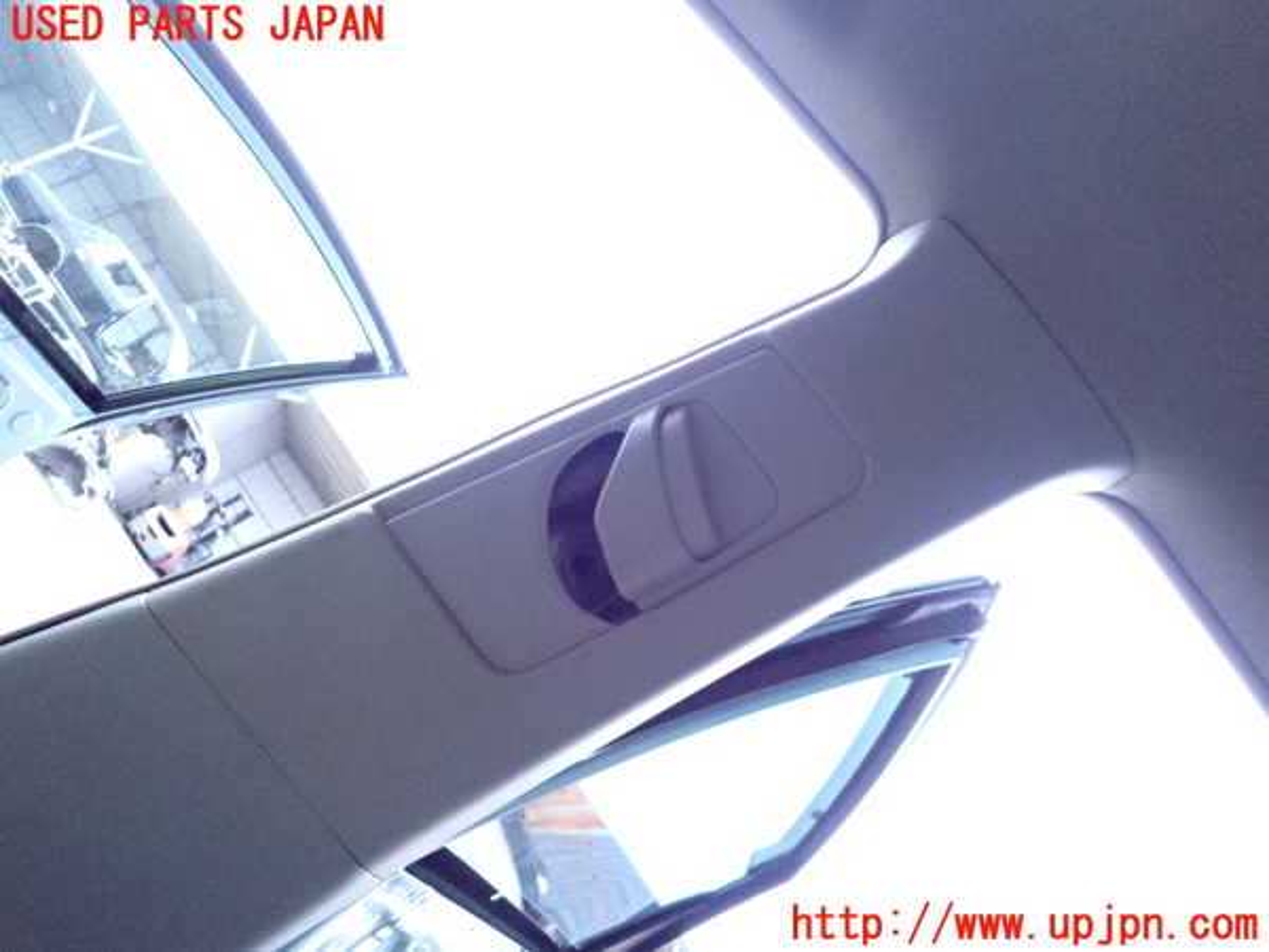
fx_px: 916
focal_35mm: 25
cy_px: 476
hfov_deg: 69.4
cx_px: 634
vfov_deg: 54.9
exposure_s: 1/125
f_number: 2
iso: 2500
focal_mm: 4.5
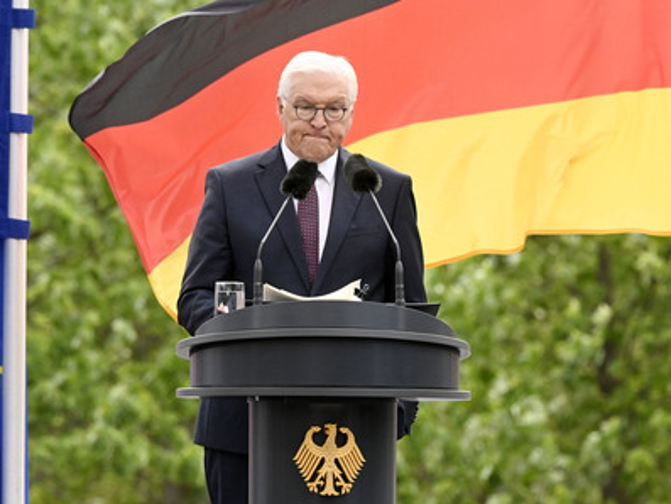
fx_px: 14814
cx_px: 329
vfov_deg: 1.9
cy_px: 252
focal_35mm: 764
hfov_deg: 2.6
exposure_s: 1/640
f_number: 14
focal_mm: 700
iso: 4000
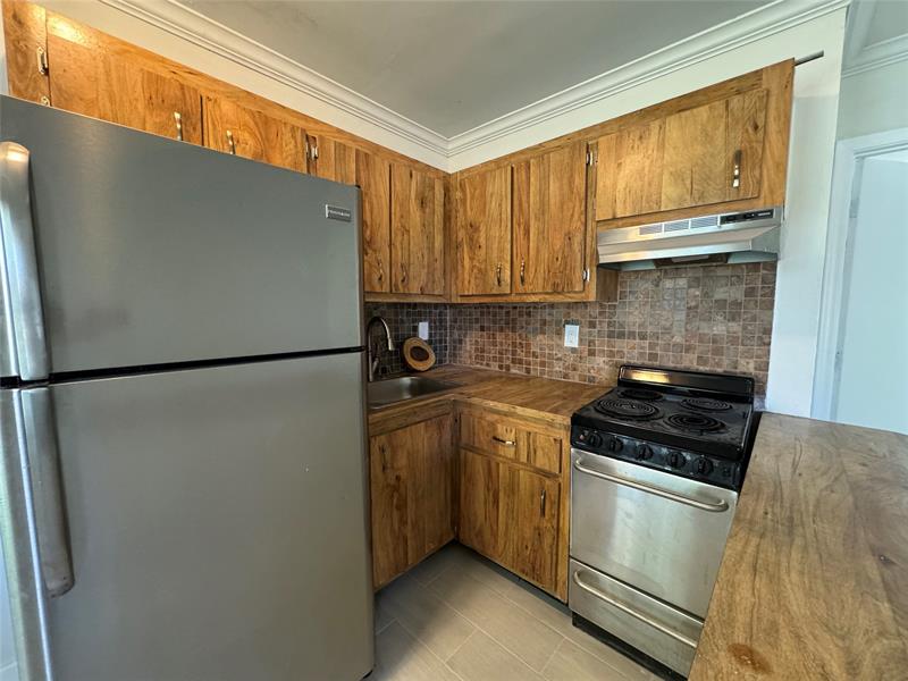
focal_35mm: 14
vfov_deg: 85.7
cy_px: 340
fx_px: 367
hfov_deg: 102.1
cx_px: 454
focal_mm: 2.22
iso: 640
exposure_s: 1/60
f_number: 2.2
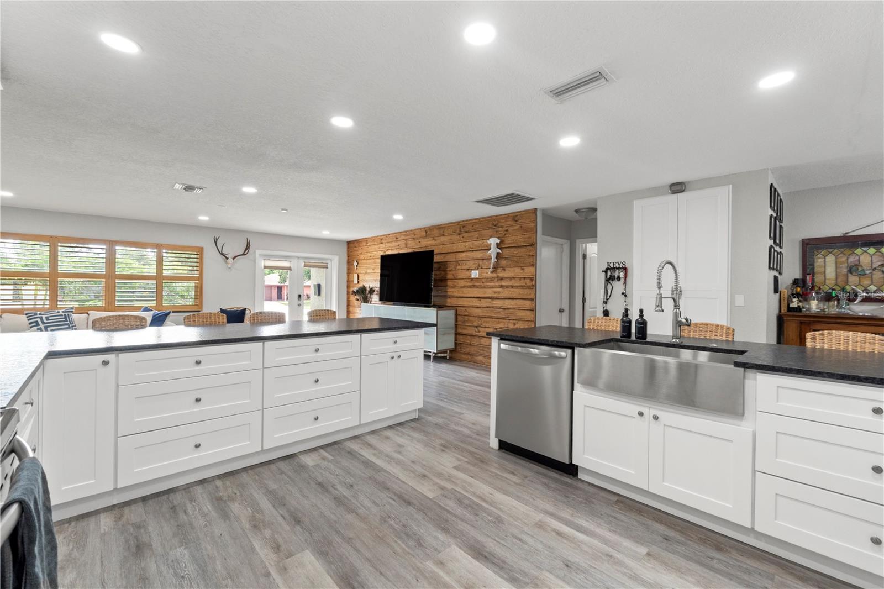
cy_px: 294
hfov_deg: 100.4
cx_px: 442
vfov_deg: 77.3
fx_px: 368
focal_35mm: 15
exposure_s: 1/8
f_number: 8
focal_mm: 10
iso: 400
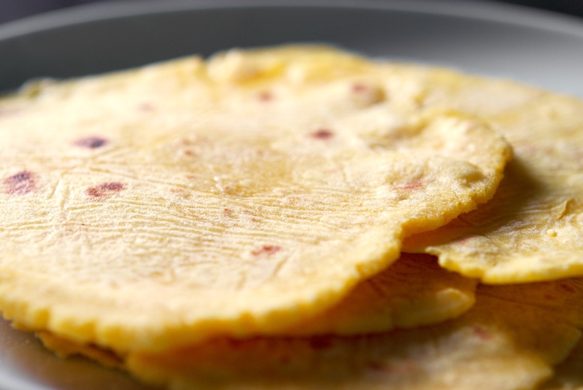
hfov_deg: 22.6
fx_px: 1459
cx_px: 292
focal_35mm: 90
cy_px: 195
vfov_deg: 15.2
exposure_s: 1/50
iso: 400
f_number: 4.5
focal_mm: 60
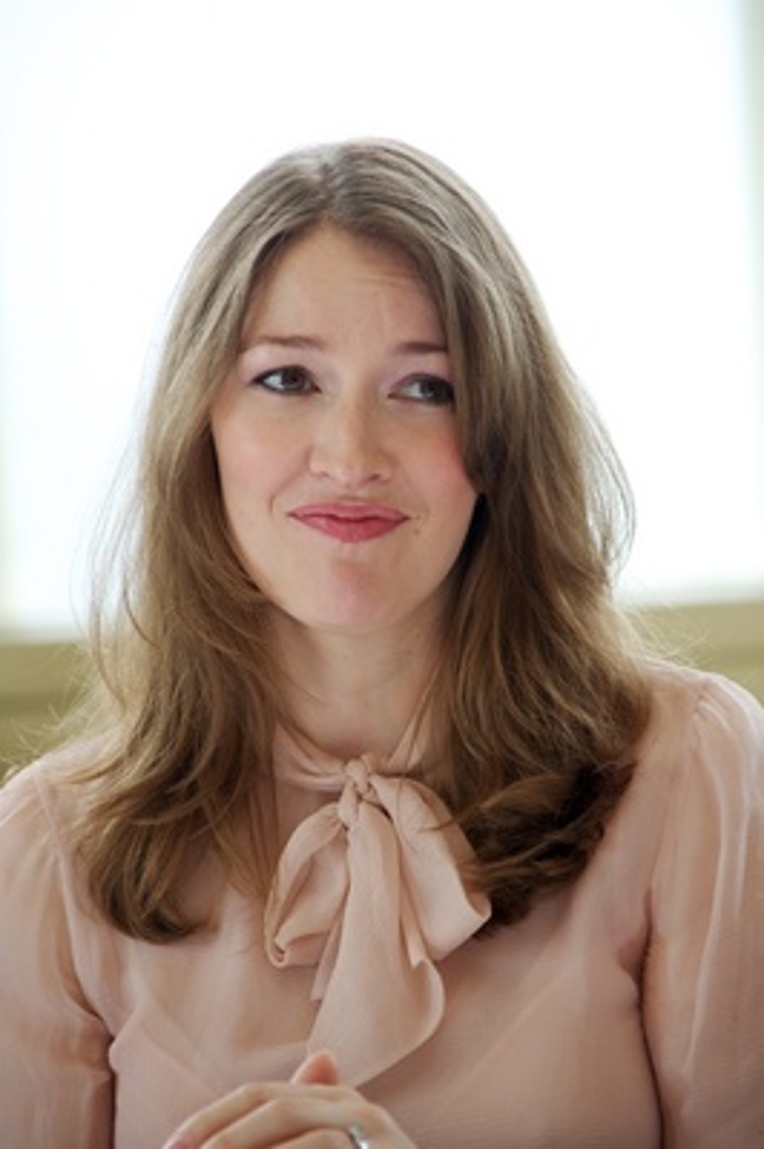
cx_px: 382
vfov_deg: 10.3
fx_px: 6377
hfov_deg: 6.9
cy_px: 574
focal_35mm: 200
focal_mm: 200
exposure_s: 1/60
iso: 500
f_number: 5.6
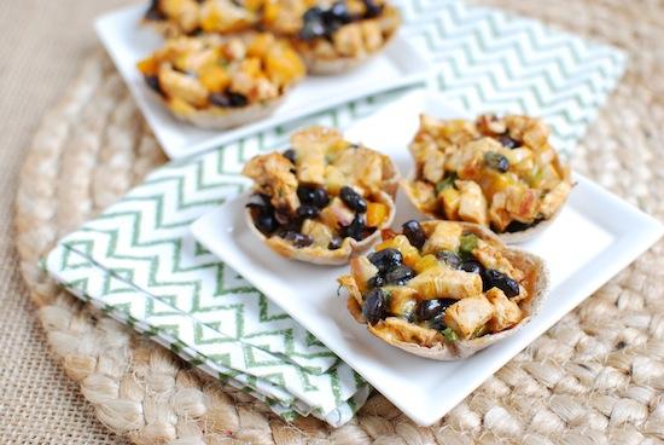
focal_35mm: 52
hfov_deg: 37.8
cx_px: 332
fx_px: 969
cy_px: 222
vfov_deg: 25.8
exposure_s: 1/160
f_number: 3.5
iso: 200
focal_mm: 35
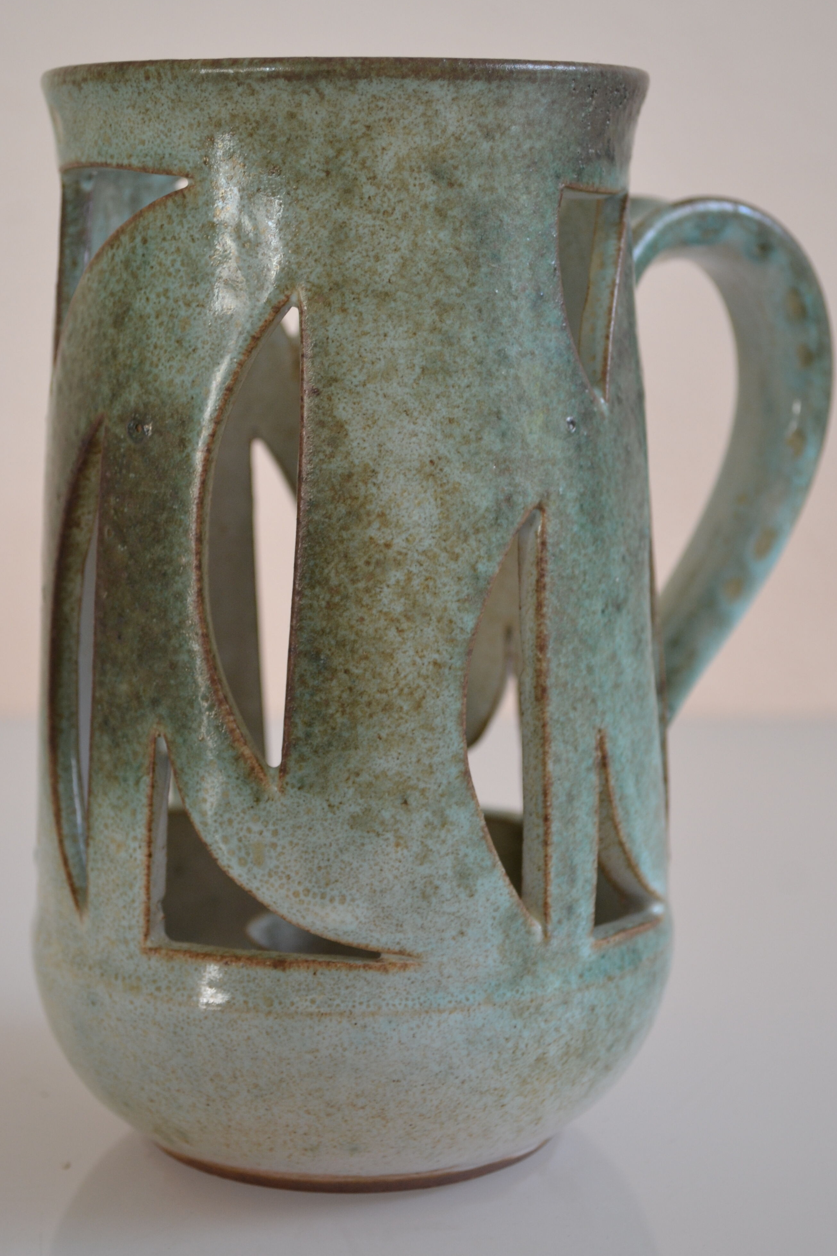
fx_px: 2581
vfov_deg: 27.3
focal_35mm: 74
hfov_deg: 18.4
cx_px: 431
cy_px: 634
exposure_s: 1/100
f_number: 5.3
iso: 400
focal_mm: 42
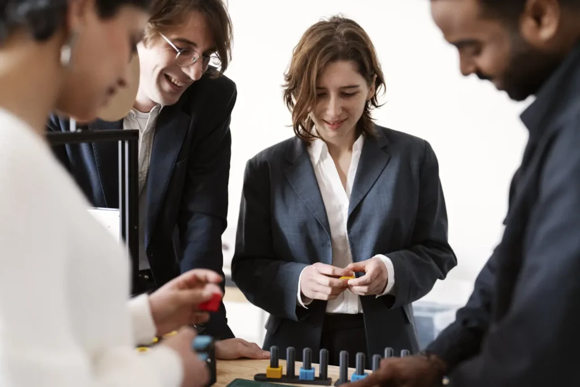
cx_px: 290
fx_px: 806
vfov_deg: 27.0
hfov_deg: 39.6
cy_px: 194
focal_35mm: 50
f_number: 1.8
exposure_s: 1/250
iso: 3200
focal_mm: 50
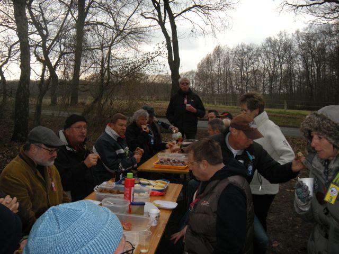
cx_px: 170
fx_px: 343
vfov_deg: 40.7
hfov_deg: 52.6
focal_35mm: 35
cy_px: 127
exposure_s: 1/385
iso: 89
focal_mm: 5.9
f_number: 3.8
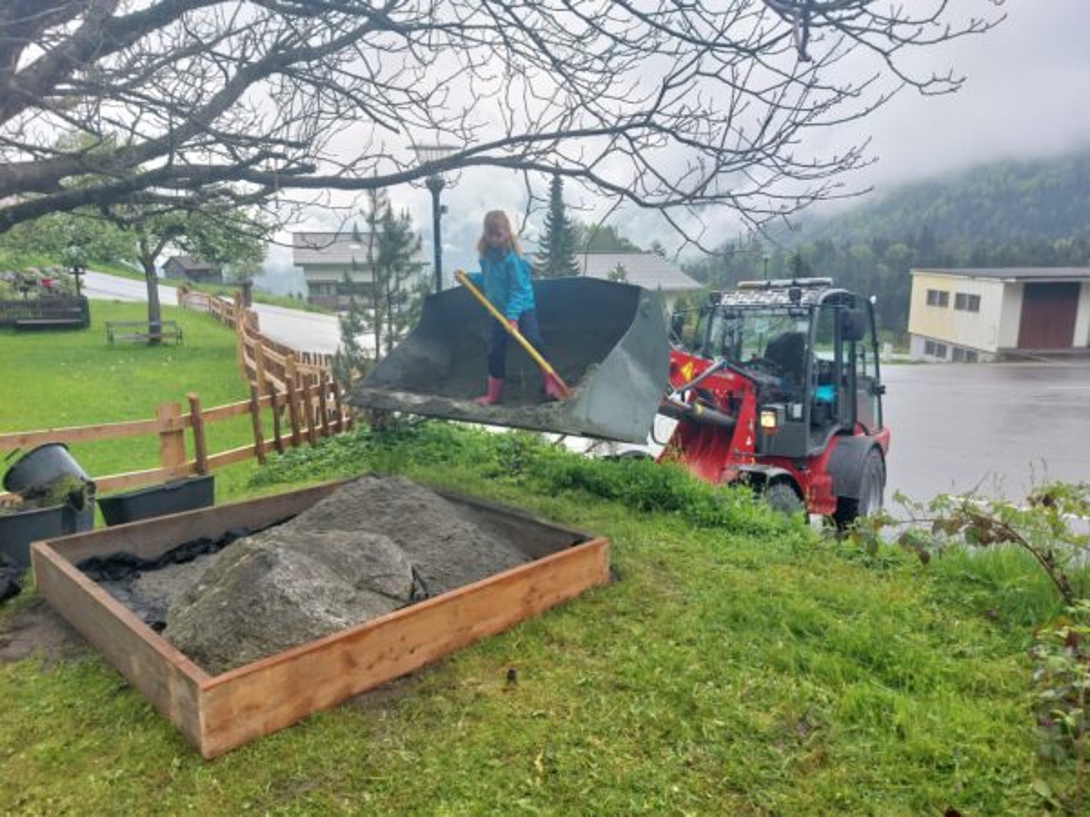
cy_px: 408
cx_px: 545
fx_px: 787
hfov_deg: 69.4
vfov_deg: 54.9
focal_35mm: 25
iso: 25
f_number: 1.8
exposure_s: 1/392
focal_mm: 5.23
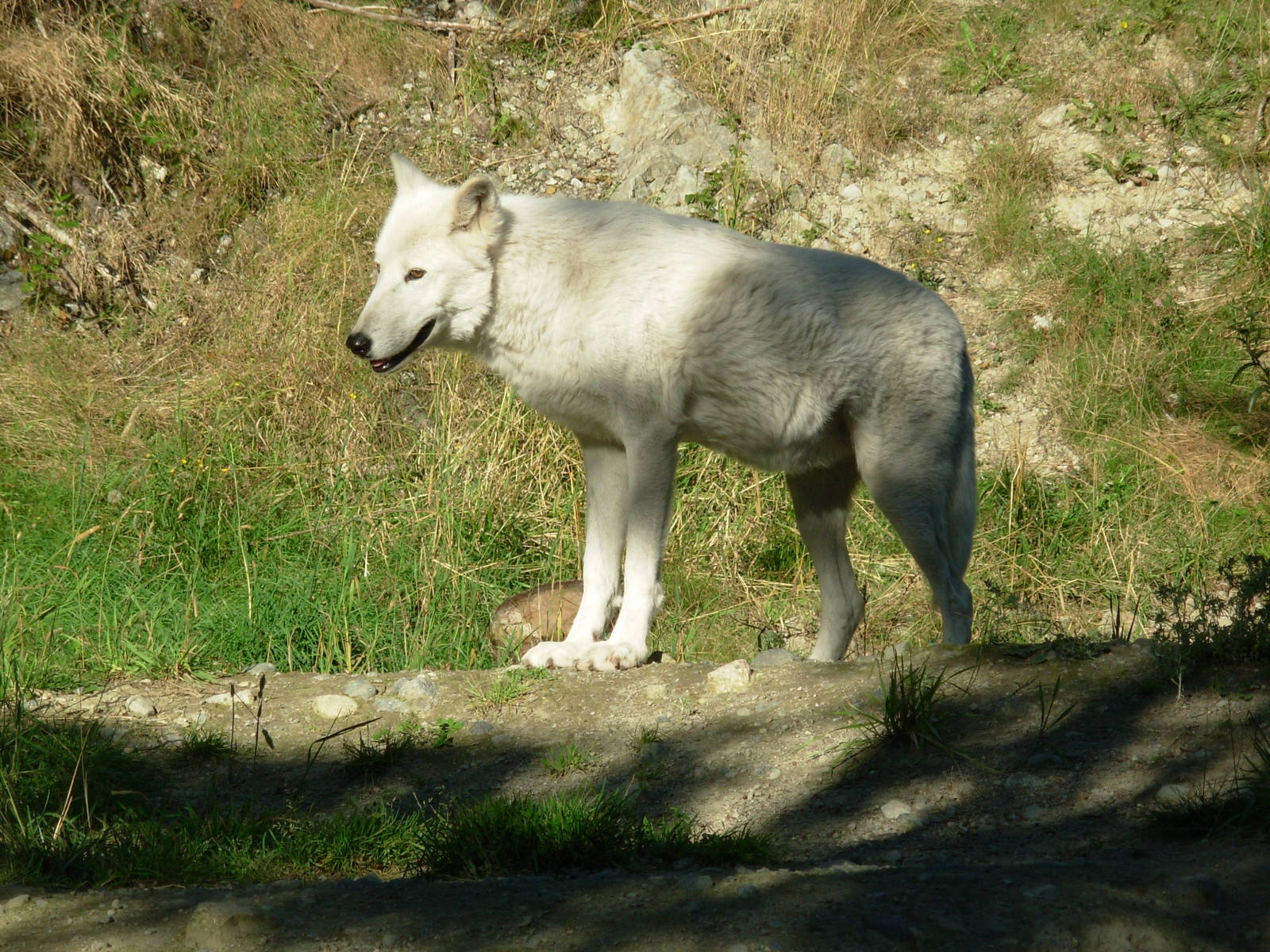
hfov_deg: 13.9
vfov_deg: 10.4
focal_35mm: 142
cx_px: 635
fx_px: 5210
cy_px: 476
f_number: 4.5
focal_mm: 23.5
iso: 50
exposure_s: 1/406
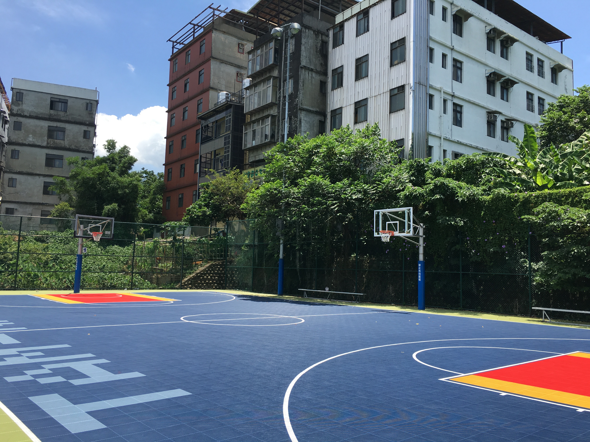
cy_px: 221
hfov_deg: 61.7
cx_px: 295
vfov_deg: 48.2
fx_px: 494
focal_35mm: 29
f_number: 2.2
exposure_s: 1/974
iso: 25
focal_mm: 4.15
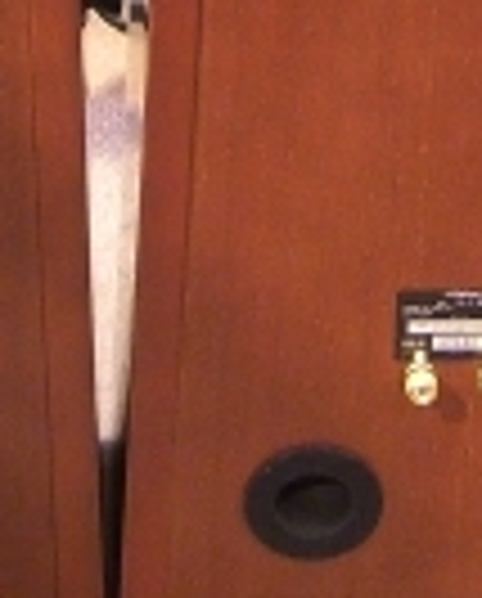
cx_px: 104
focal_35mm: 178
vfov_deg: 10.5
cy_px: -220
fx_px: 3163
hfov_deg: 8.7
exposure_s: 1/6
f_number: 2.8
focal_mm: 7.9
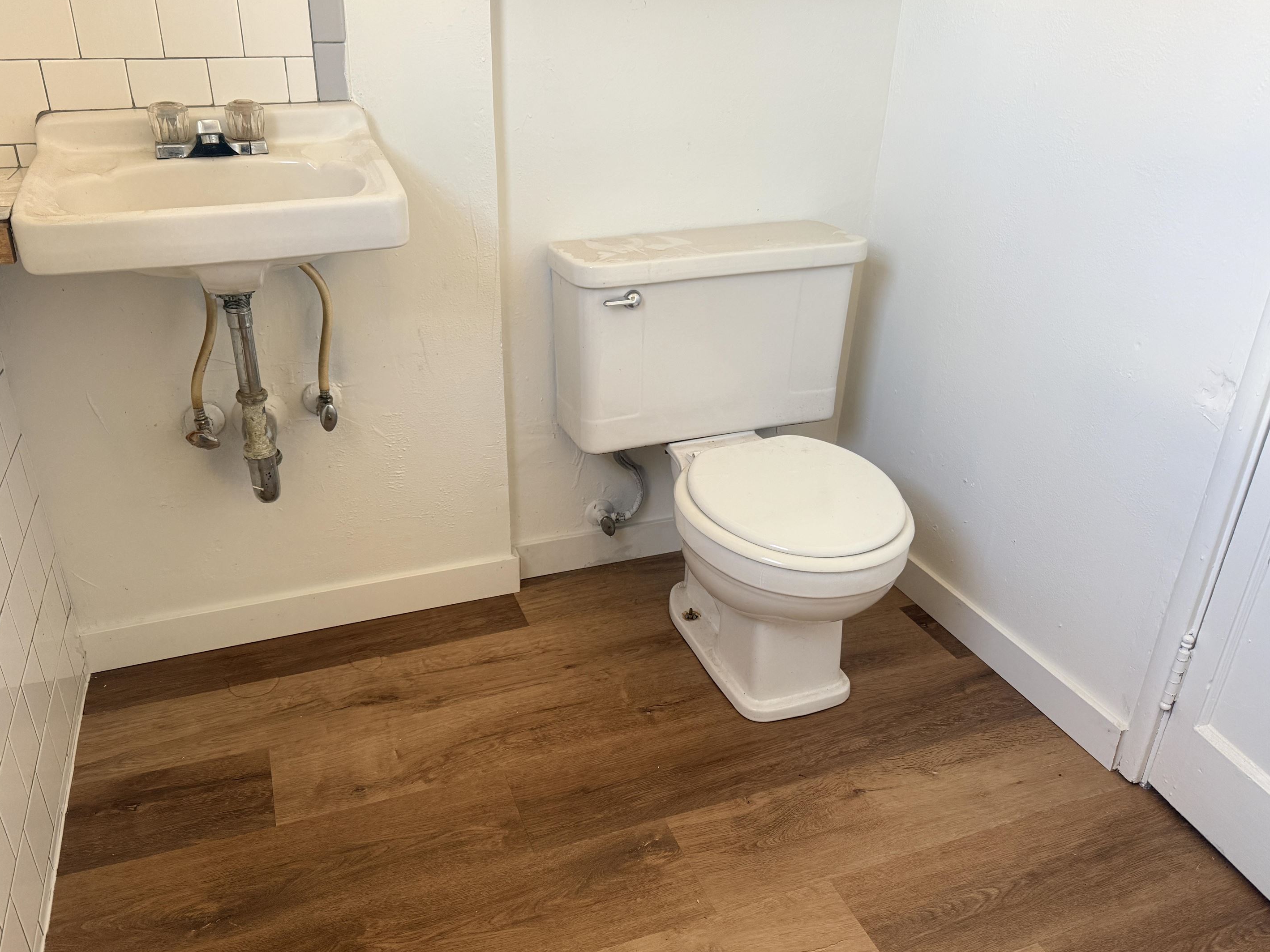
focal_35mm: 26
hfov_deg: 67.2
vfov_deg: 53.1
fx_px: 954
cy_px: 484
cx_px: 583
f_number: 1.78
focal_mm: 6.76
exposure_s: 1/121
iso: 200
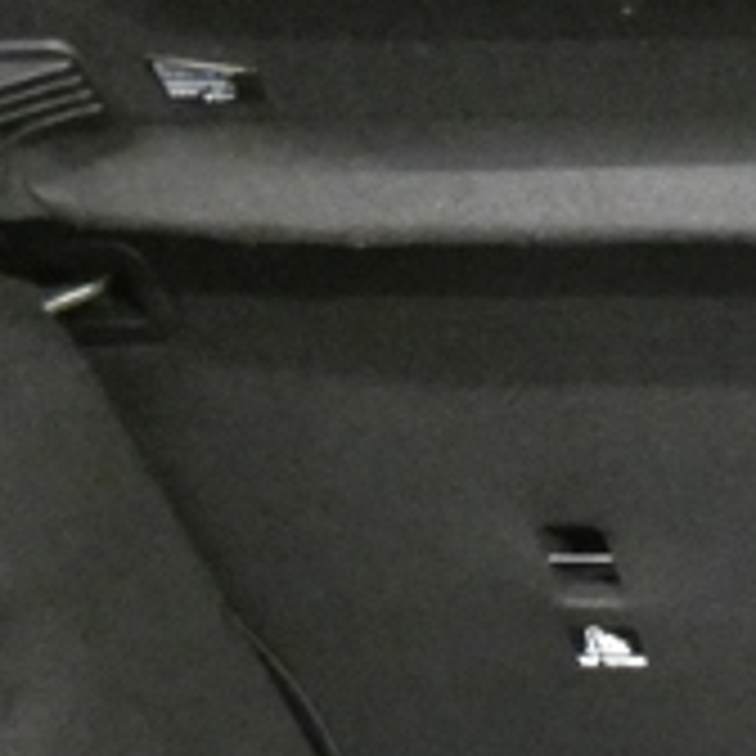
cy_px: 1143
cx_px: 1251
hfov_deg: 17.7
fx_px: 2076
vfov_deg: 18.3
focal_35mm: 84
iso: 1600
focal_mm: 3.6
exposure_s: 1/20
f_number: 2.8
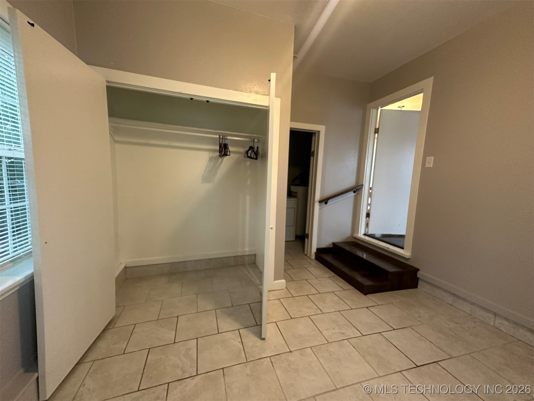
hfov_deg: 102.1
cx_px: 267
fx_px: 216
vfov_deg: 85.7
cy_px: 200
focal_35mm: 14
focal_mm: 2.22
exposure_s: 1/60
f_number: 2.2
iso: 320
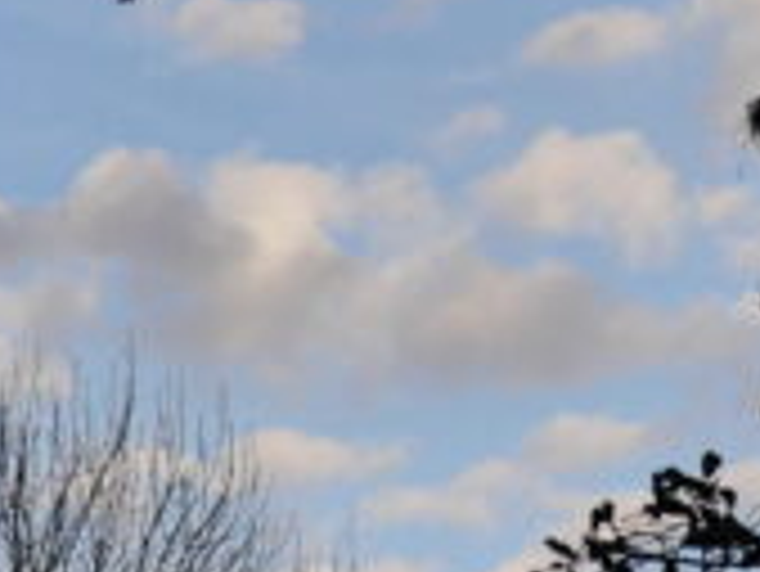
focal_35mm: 227
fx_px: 4987
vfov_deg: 6.5
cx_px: 450
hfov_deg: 8.7
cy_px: -104
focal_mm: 25
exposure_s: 1/1000
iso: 200
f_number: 4.5
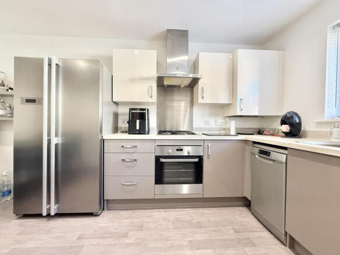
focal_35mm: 14
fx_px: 137
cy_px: 128
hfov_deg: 102.1
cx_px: 170
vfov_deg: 85.7
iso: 320
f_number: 2.2
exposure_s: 1/99
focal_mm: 2.22
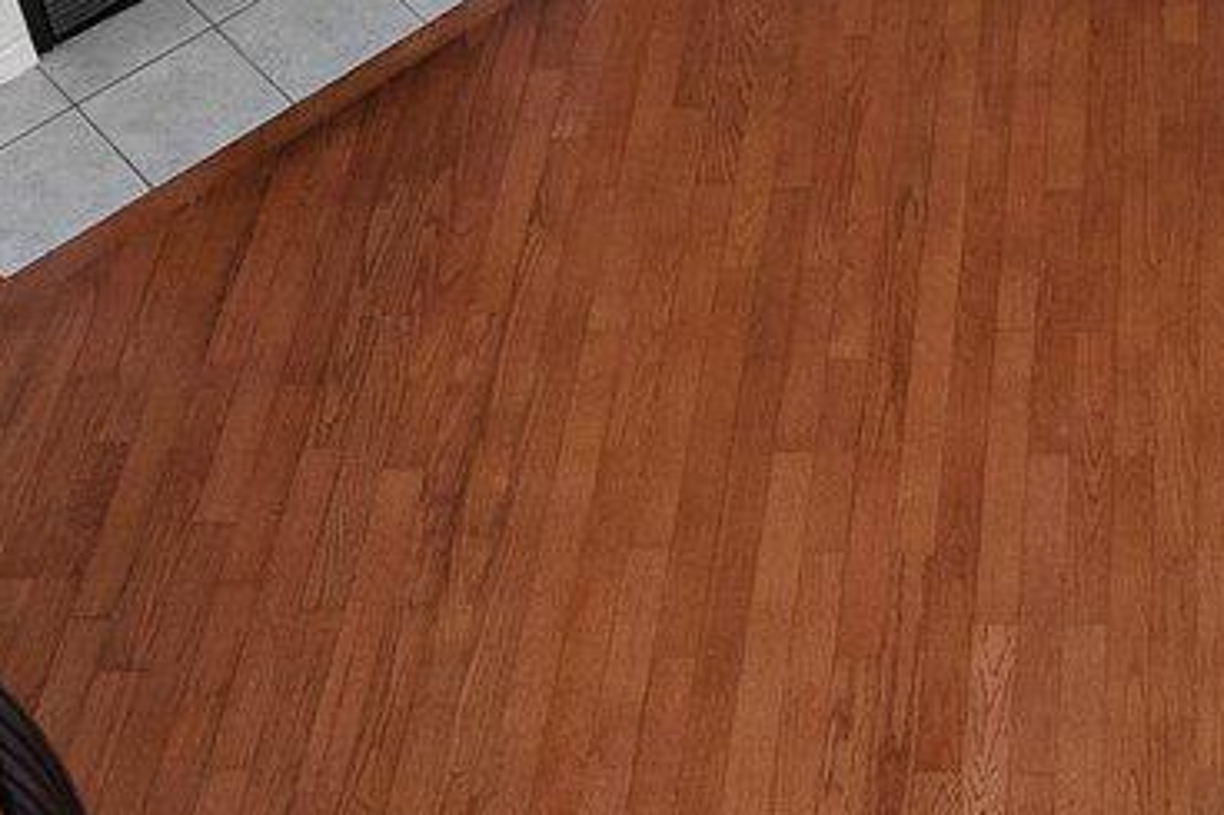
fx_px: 2651
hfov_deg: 24.6
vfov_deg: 16.2
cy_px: -344
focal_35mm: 78
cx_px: 1267
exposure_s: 1/15
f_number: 8
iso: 1000
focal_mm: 14
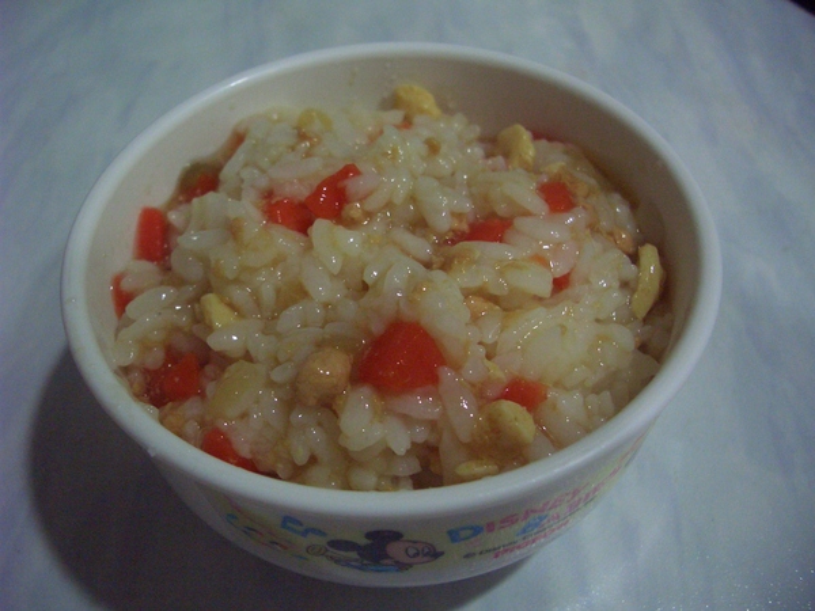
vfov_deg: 40.7
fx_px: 824
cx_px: 408
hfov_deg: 52.6
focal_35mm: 35
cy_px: 306
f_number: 2.6
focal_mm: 5.8
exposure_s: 1/25
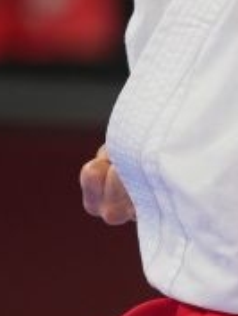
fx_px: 11399
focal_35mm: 1245
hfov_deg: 1.2
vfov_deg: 1.6
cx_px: 338
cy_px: 380
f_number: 2.8
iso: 320
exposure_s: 1/500
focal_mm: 191
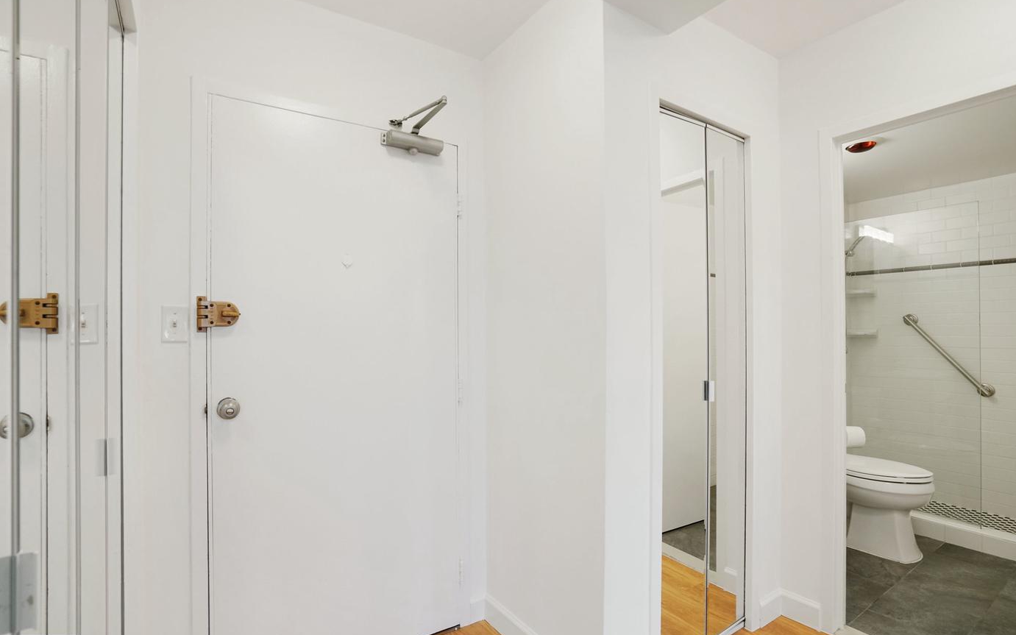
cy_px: 320
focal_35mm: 17
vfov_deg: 68.0
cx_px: 494
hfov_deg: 94.3
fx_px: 471
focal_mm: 16
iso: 1250
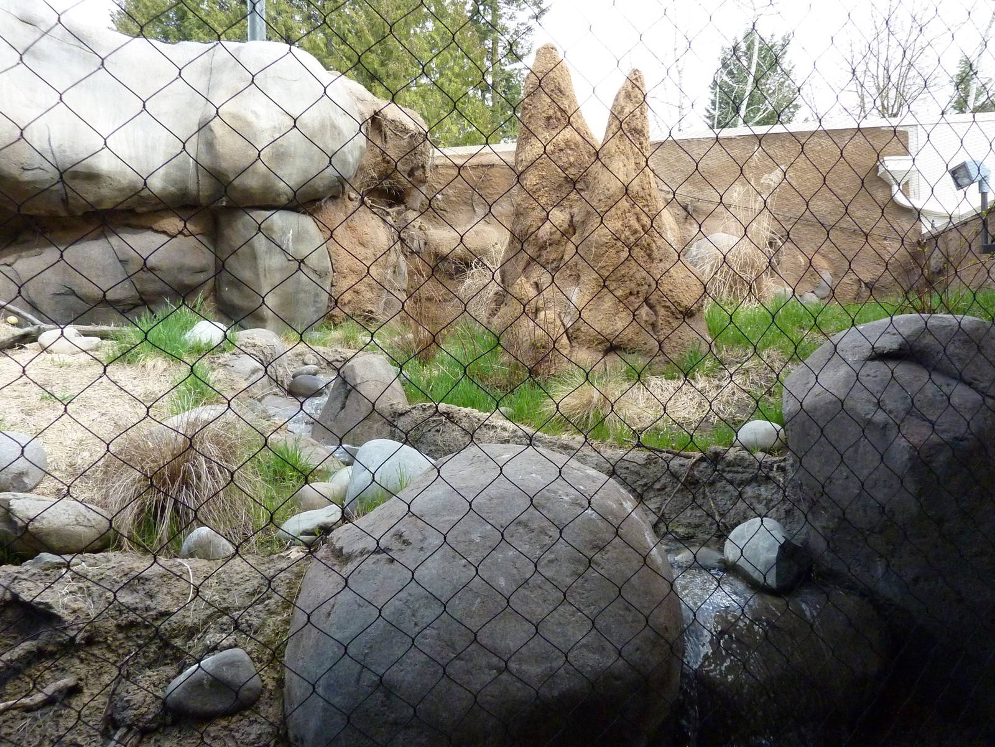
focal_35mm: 25
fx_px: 719
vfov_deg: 54.9
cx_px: 498
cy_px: 374
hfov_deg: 69.4
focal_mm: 4.1
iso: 400
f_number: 3.3
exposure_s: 1/400
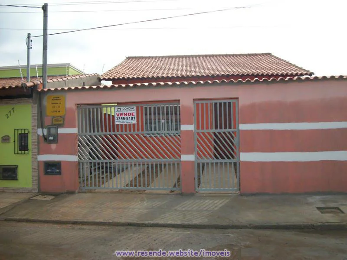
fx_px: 321
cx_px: 174
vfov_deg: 44.2
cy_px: 130
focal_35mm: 32
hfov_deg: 56.8
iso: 80
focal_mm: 5.7
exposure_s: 1/200
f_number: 8.8
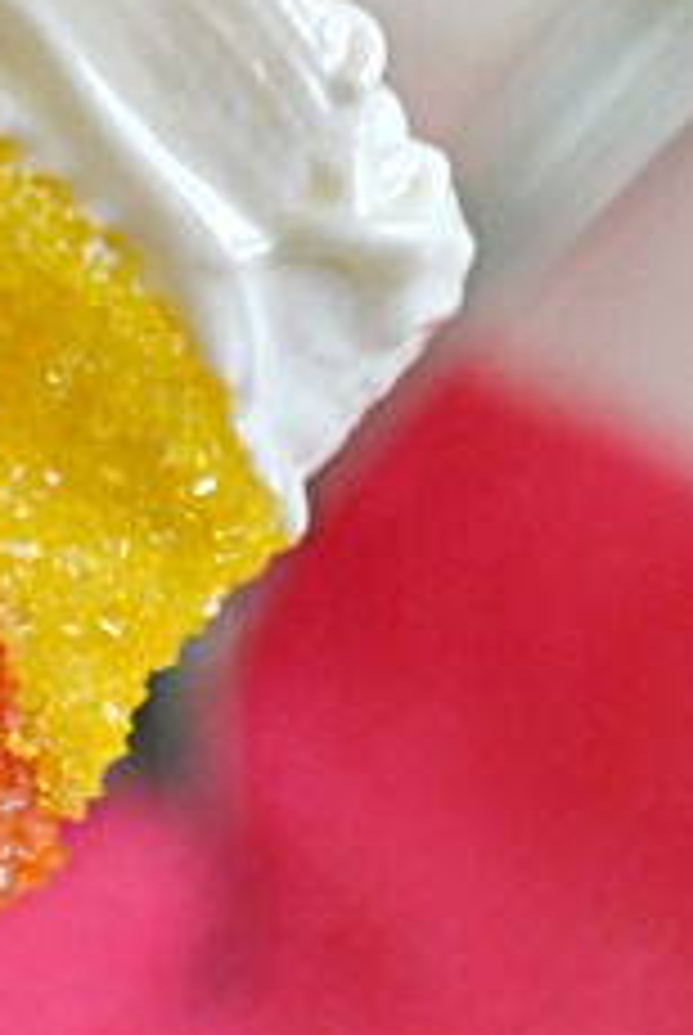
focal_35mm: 269
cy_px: -58
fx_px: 7733
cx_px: -171
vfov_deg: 7.6
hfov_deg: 5.1
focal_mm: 55
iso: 400
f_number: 5.6
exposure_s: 1/60
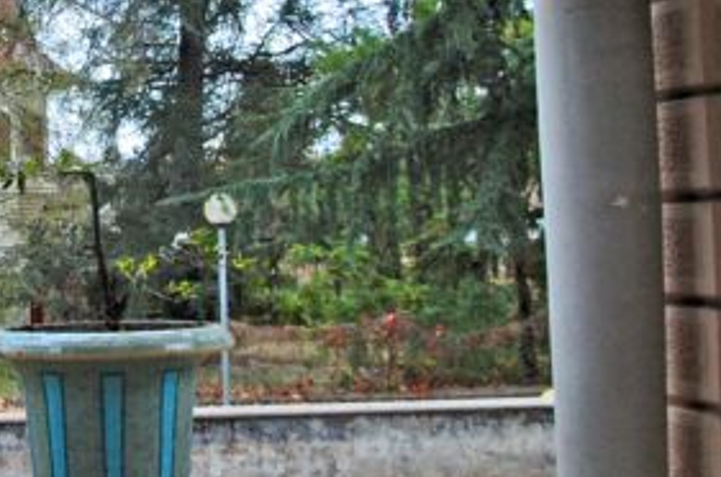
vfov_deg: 17.5
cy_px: 104
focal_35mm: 77
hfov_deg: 25.5
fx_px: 1539
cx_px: 67
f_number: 3.5
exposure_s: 1/20
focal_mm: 18
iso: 400
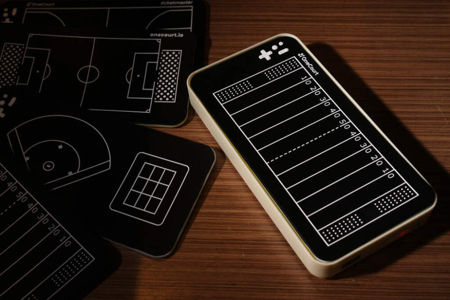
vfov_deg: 26.0
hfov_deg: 38.2
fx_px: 650
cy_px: 150
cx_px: 225
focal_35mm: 52
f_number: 5.6
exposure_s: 1/250
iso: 200
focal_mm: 52
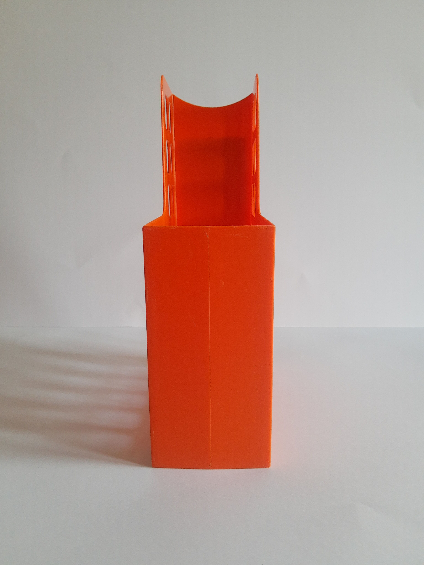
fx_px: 425
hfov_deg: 53.1
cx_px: 212
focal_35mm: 26
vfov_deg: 67.3
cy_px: 282
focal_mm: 3.95
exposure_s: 1/50
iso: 143
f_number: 1.8
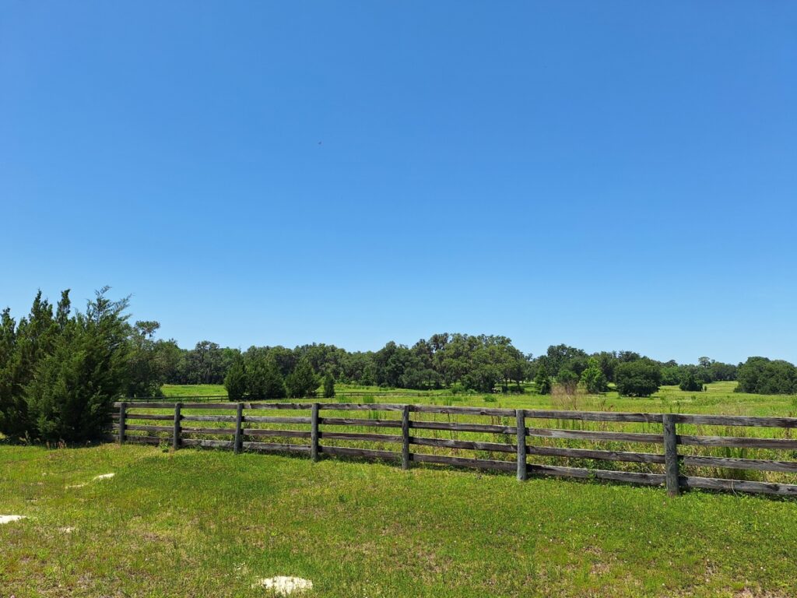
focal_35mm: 23
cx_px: 398
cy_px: 299
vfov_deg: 58.9
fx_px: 530
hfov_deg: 73.9
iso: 40
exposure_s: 1/2128
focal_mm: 5.54
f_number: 1.8
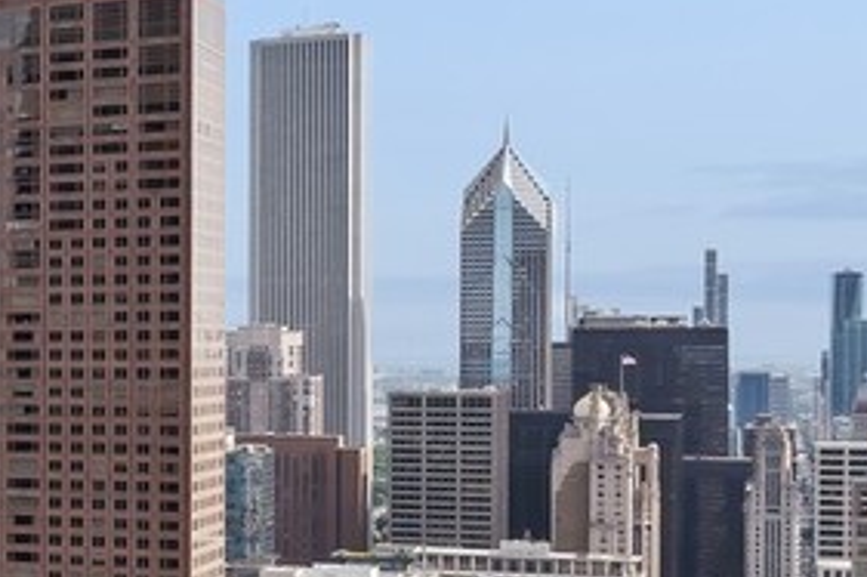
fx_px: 2359
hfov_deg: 15.0
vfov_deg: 13.9
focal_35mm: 98
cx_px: -1077
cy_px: 398
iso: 320
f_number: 7.1
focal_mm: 17
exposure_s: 1/1600
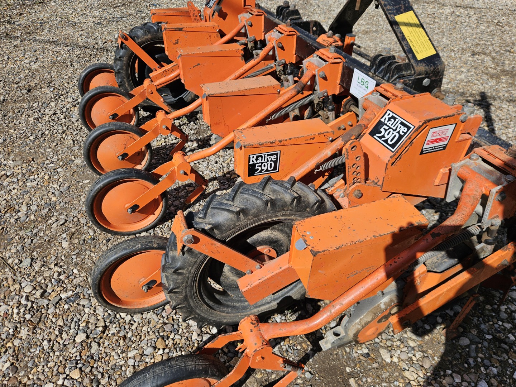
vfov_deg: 58.9
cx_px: 258
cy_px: 194
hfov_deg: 73.9
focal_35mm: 23
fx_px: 343
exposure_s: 1/2805
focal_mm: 5.4
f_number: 1.8
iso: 25
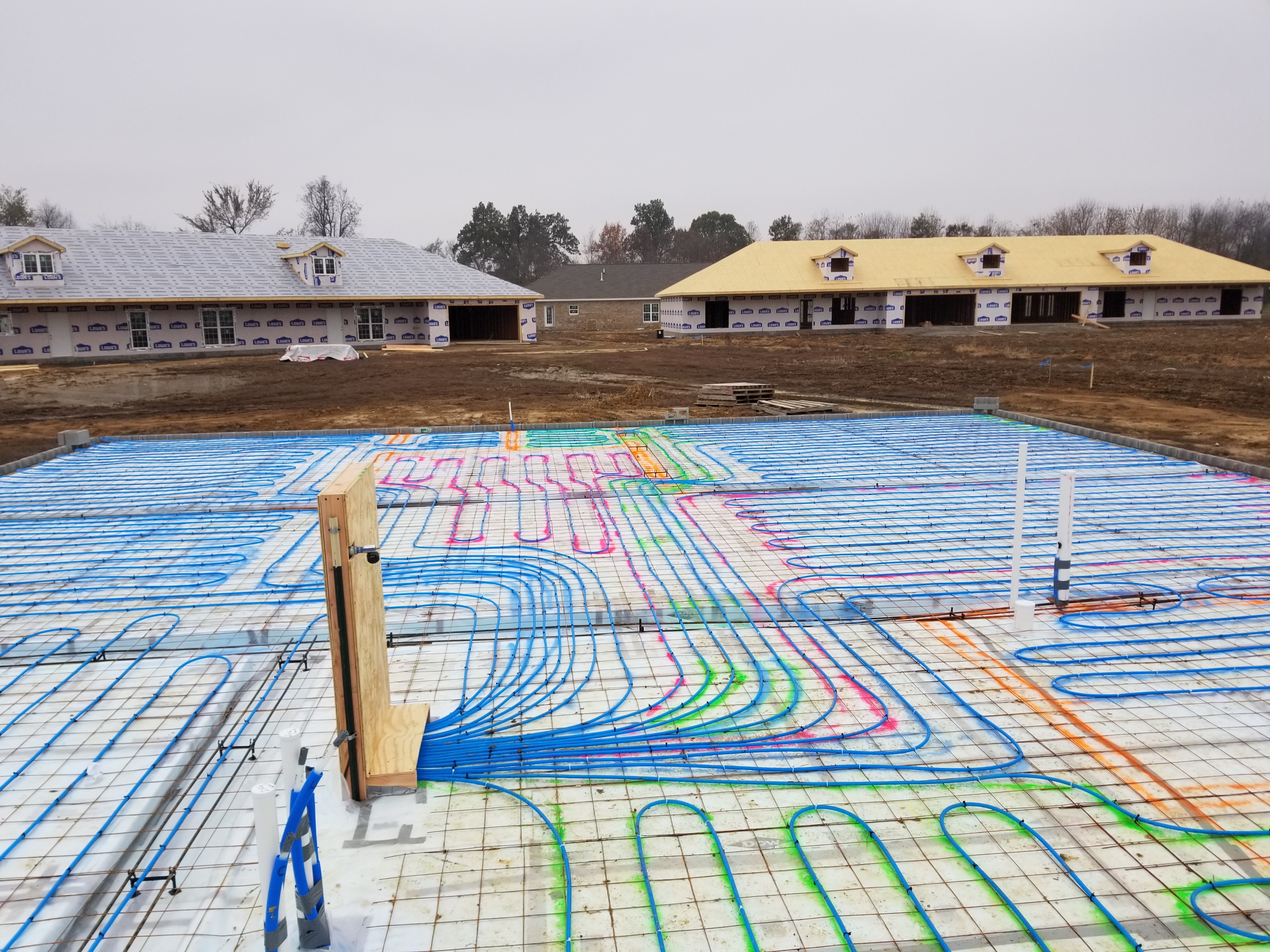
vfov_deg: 53.1
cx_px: 635
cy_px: 476
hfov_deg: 67.3
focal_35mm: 26
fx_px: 954
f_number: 1.7
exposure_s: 1/312
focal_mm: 4.25
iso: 50
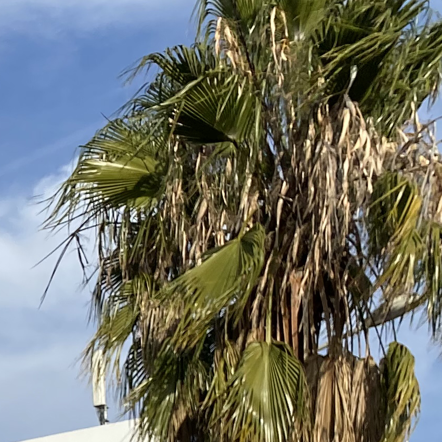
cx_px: -506
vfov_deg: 15.0
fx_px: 1575
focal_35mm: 109
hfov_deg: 13.2
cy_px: 626
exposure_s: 1/4608
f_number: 1.8
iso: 32
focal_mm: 4.25
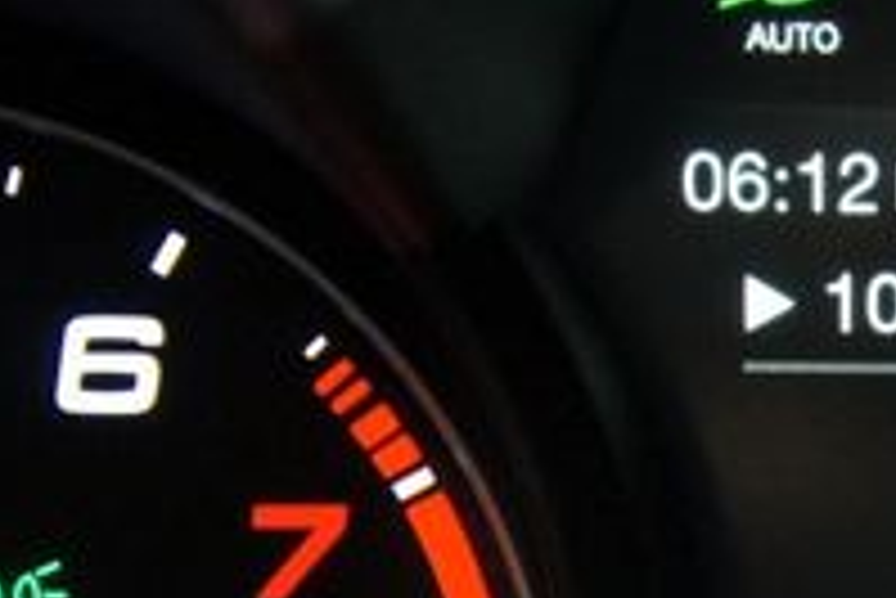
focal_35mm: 154
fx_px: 3836
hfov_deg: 12.9
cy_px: 661
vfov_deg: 8.8
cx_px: 1171
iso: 1600
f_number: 4.5
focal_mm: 32
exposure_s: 1/20
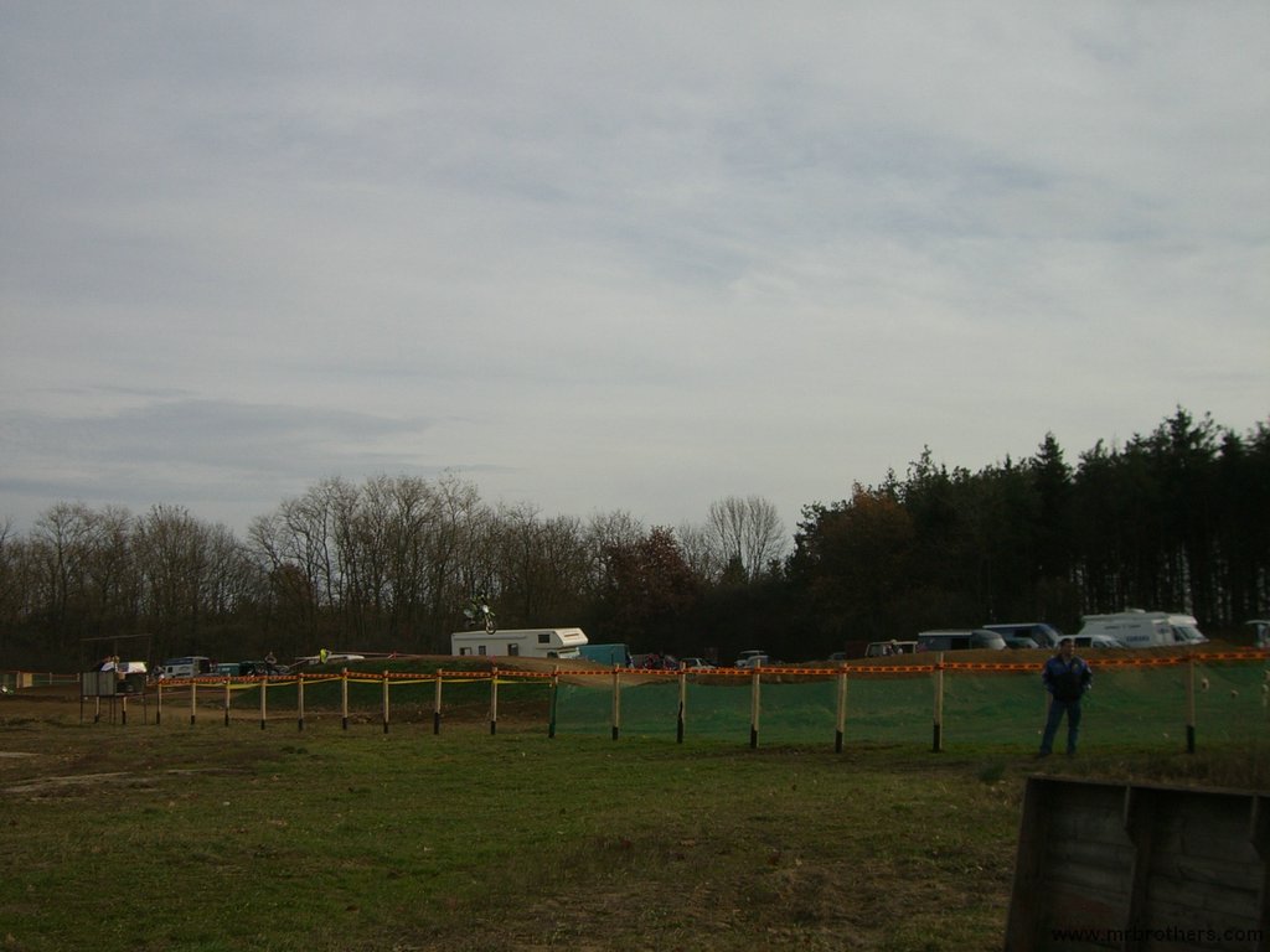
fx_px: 1394
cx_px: 635
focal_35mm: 38
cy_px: 476
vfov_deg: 37.7
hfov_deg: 49.0
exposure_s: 1/1000
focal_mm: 6.2
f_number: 4.3
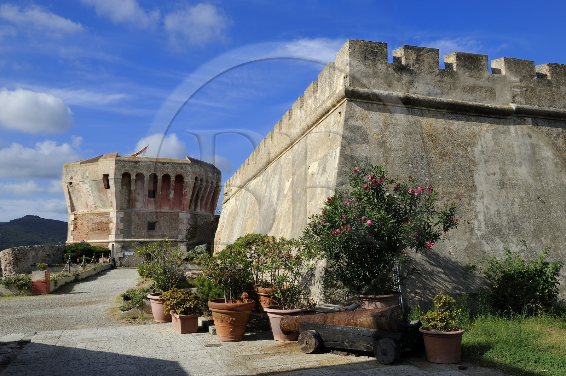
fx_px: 487
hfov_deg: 60.3
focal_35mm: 31
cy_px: 188
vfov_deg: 42.3
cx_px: 283
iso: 200
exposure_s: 1/200
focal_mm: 31
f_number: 13
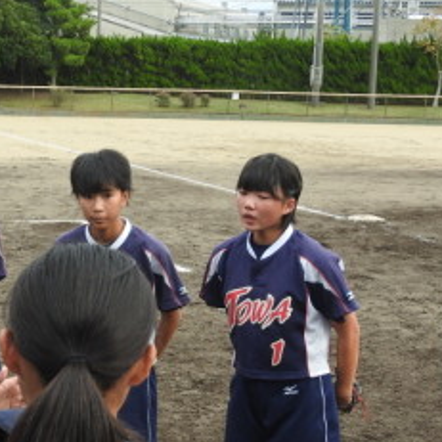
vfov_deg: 18.8
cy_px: 308
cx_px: 109
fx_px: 1329
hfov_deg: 18.8
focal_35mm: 92
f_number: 3.8
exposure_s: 1/320
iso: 100
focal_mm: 7.2
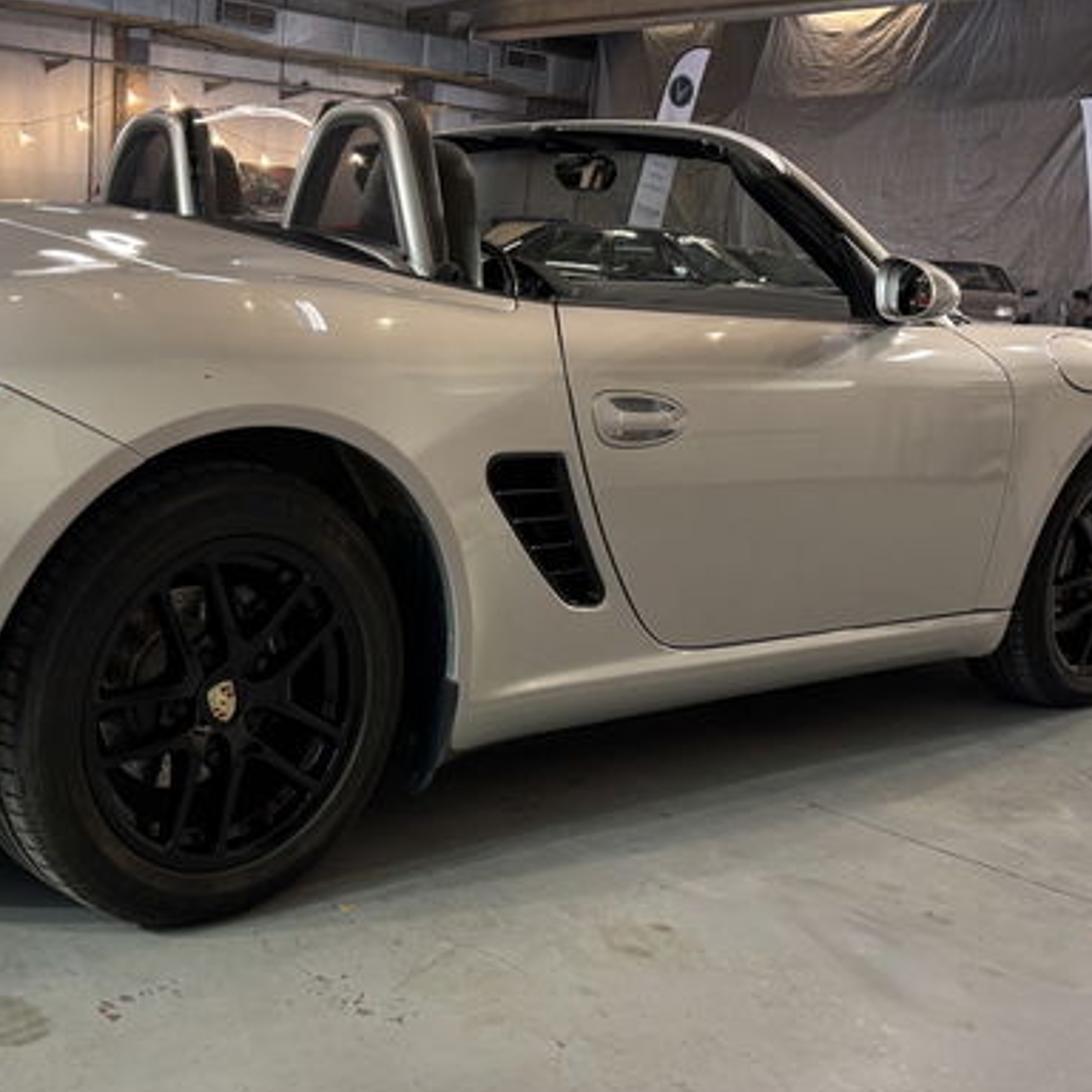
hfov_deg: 36.1
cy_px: 609
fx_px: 1642
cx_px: 296
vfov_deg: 36.7
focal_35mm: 46
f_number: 1.6
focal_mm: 5.96
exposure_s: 1/50
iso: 160
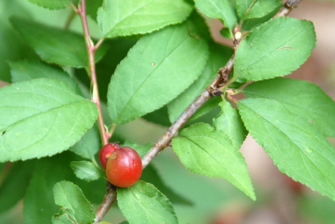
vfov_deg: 7.4
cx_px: 127
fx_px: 1740
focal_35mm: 187
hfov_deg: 11.0
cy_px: 162
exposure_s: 1/60
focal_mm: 85
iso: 400
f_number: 5
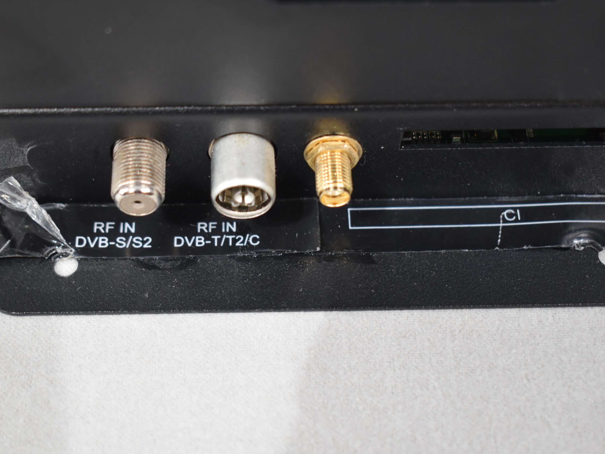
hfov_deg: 31.2
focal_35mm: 62
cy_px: 227
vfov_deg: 23.6
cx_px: 276
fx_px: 1084
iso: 800
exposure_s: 1/60
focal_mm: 38
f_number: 4.8
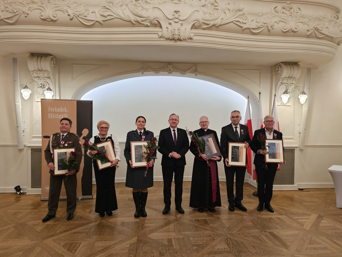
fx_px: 237
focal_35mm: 24
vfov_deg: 56.8
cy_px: 132
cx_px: 172
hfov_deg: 71.6
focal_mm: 6.3
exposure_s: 1/50
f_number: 1.7
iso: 640
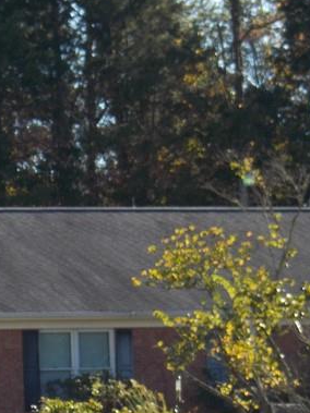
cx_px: -169
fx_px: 4193
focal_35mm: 351
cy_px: 405
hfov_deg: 4.2
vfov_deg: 5.6
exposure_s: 1/100
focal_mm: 23
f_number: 6.5
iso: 80
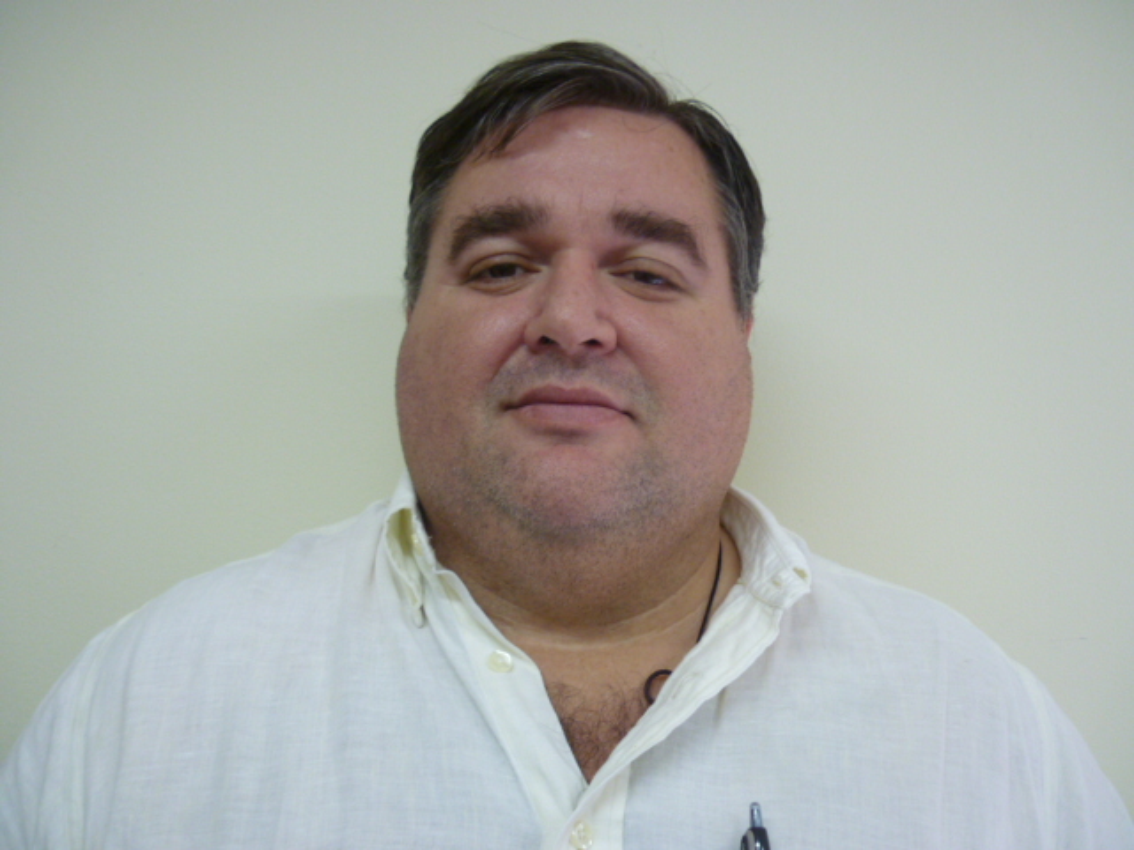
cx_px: 567
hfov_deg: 58.4
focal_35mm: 31
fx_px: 1016
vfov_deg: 45.4
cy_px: 425
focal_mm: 5.5
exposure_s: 1/30
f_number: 2.8
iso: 200
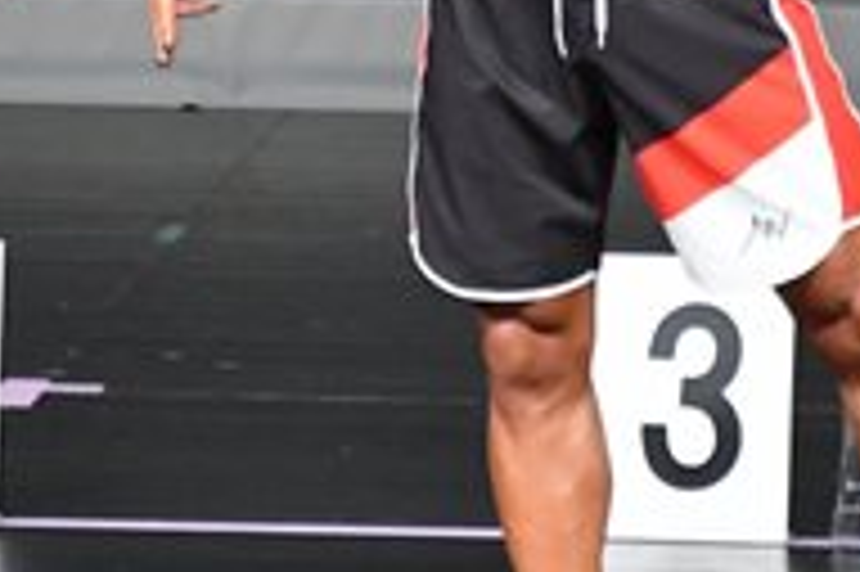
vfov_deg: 1.1
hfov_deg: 1.7
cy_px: -122
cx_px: -133
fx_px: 28999
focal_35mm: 1215
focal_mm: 200
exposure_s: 1/400
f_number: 5.6
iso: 5000
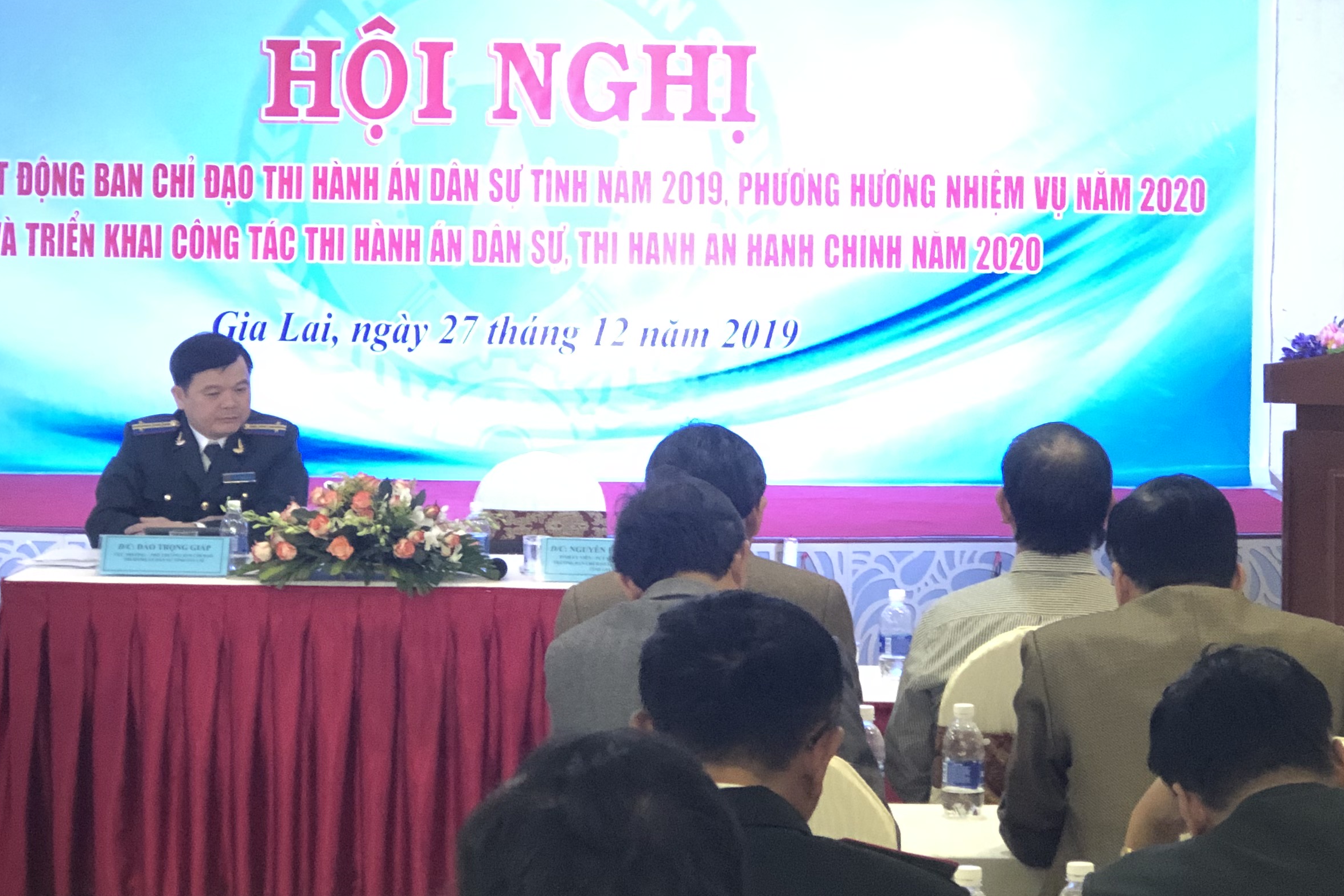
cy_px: 268
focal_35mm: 102
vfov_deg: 13.4
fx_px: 3808
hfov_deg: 20.0
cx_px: 715
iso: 500
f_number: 2.8
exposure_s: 1/50
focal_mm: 6.6
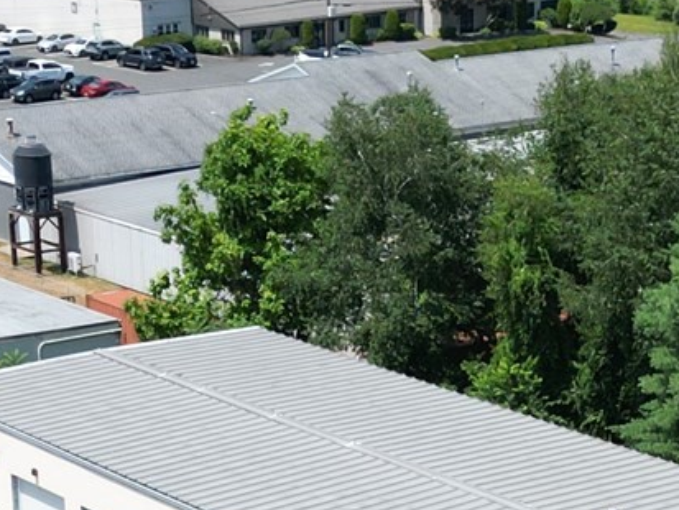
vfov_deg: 11.9
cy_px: 765
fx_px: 2335
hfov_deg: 16.5
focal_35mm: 119
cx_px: 455
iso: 130
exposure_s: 1/2500
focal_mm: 6.72
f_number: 1.7
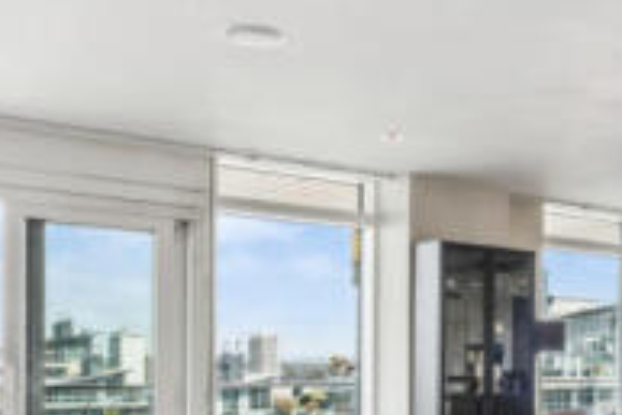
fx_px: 882
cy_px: 359
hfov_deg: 36.9
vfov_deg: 25.8
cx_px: 533
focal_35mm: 51
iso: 640
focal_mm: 10
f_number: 11
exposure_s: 1/40
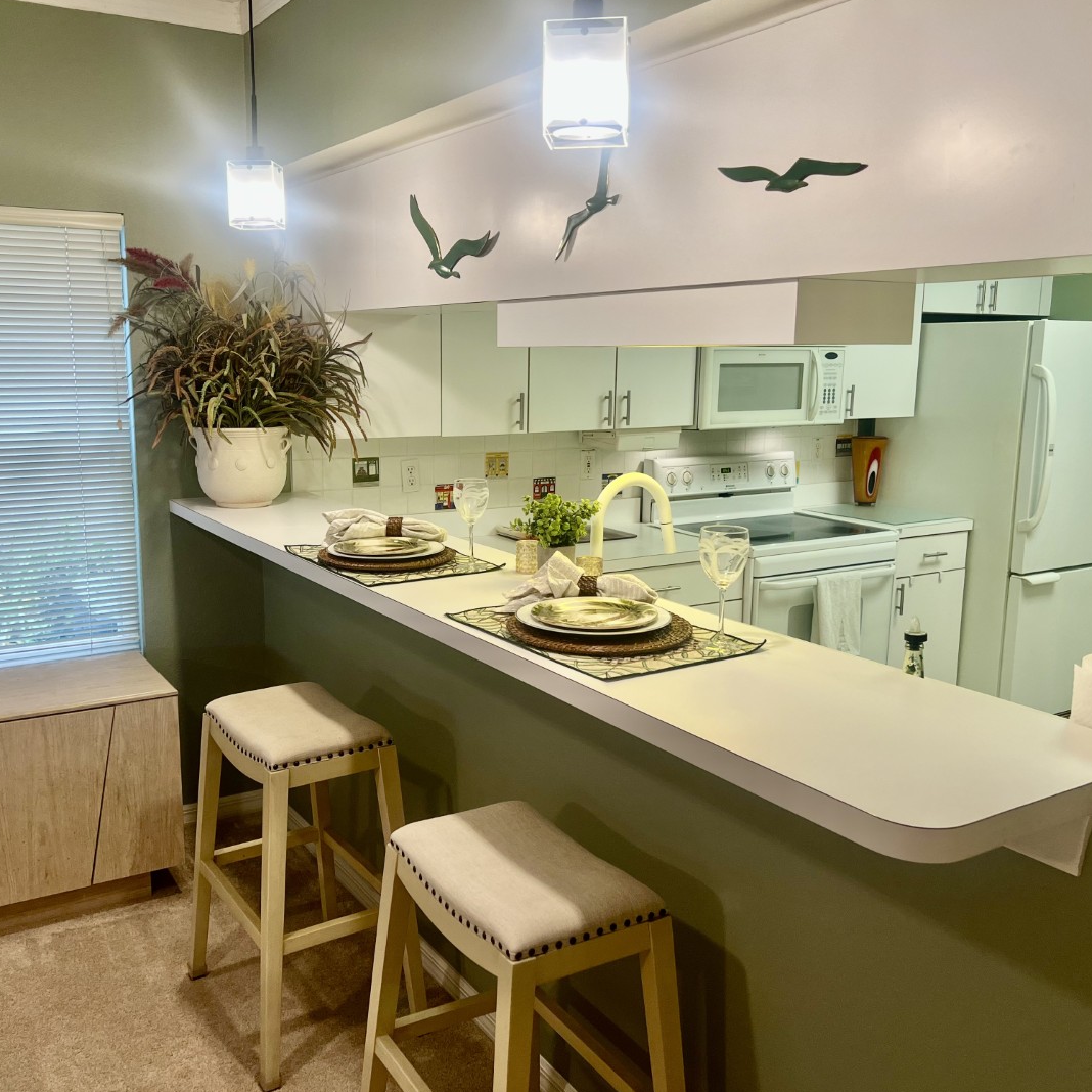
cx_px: 484
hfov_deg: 52.4
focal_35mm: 31
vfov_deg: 52.5
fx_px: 1106
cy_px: 545
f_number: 1.5
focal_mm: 5.7
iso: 125
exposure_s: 1/120
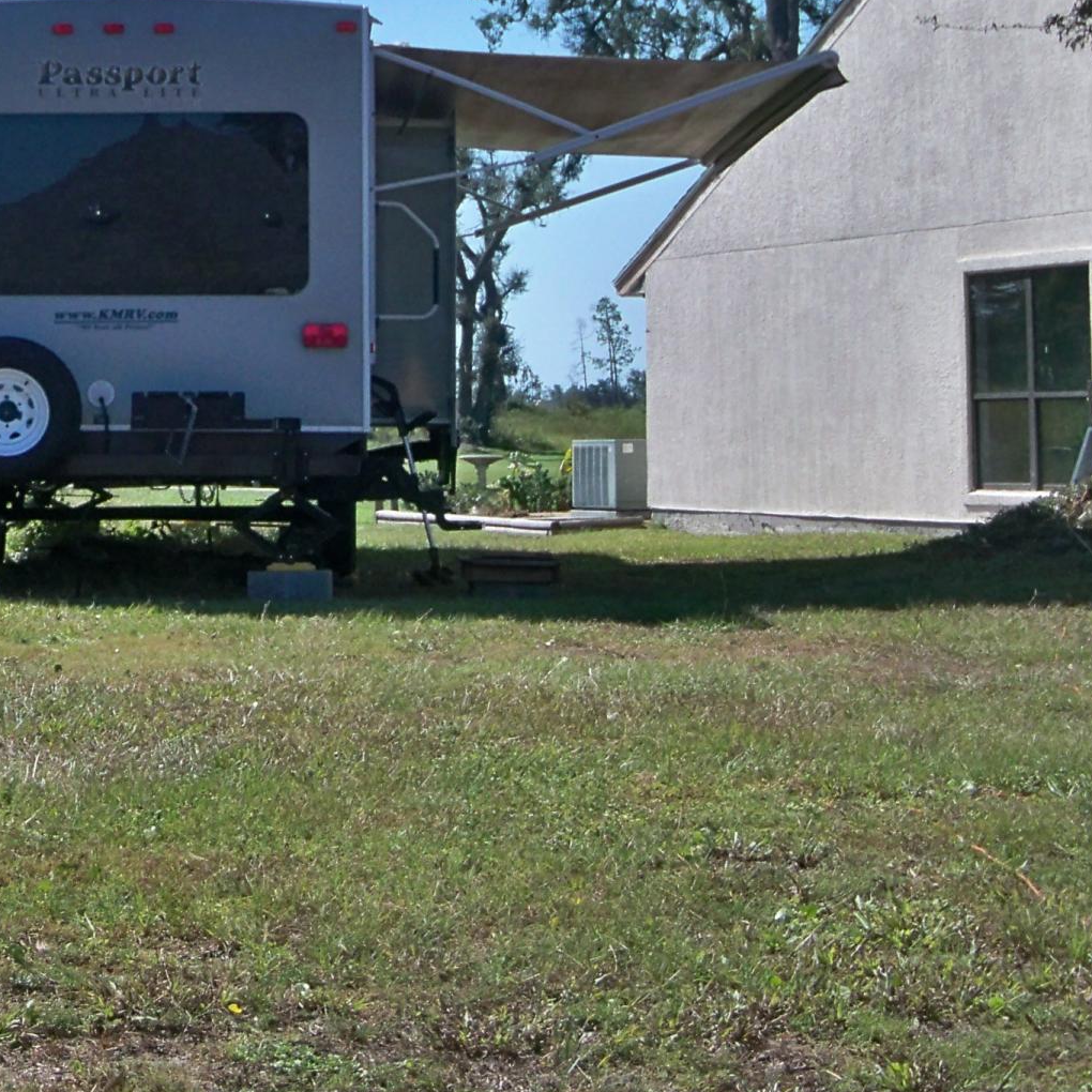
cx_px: -148
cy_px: 164
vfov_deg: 18.8
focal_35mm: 91
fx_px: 3248
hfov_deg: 18.3
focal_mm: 6.2
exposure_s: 1/800
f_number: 3.5
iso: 80
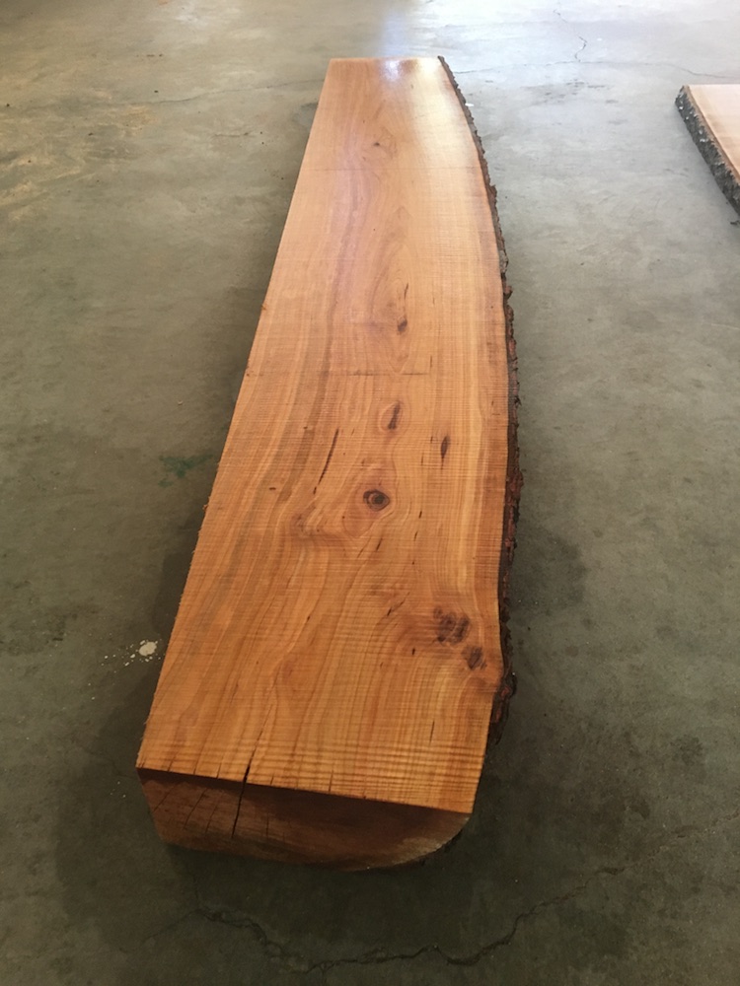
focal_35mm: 29
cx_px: 370
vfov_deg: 61.7
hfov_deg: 48.2
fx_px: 827
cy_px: 493
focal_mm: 4.15
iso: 160
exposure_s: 1/30
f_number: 2.2
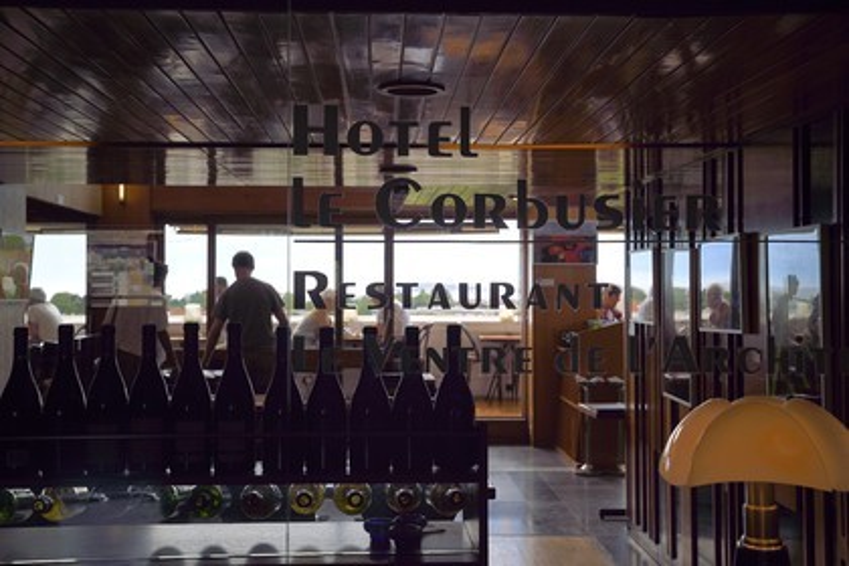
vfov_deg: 29.9
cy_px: 283
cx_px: 424
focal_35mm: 45
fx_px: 1061
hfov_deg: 43.6
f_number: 11
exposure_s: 1/160
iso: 200
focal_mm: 45
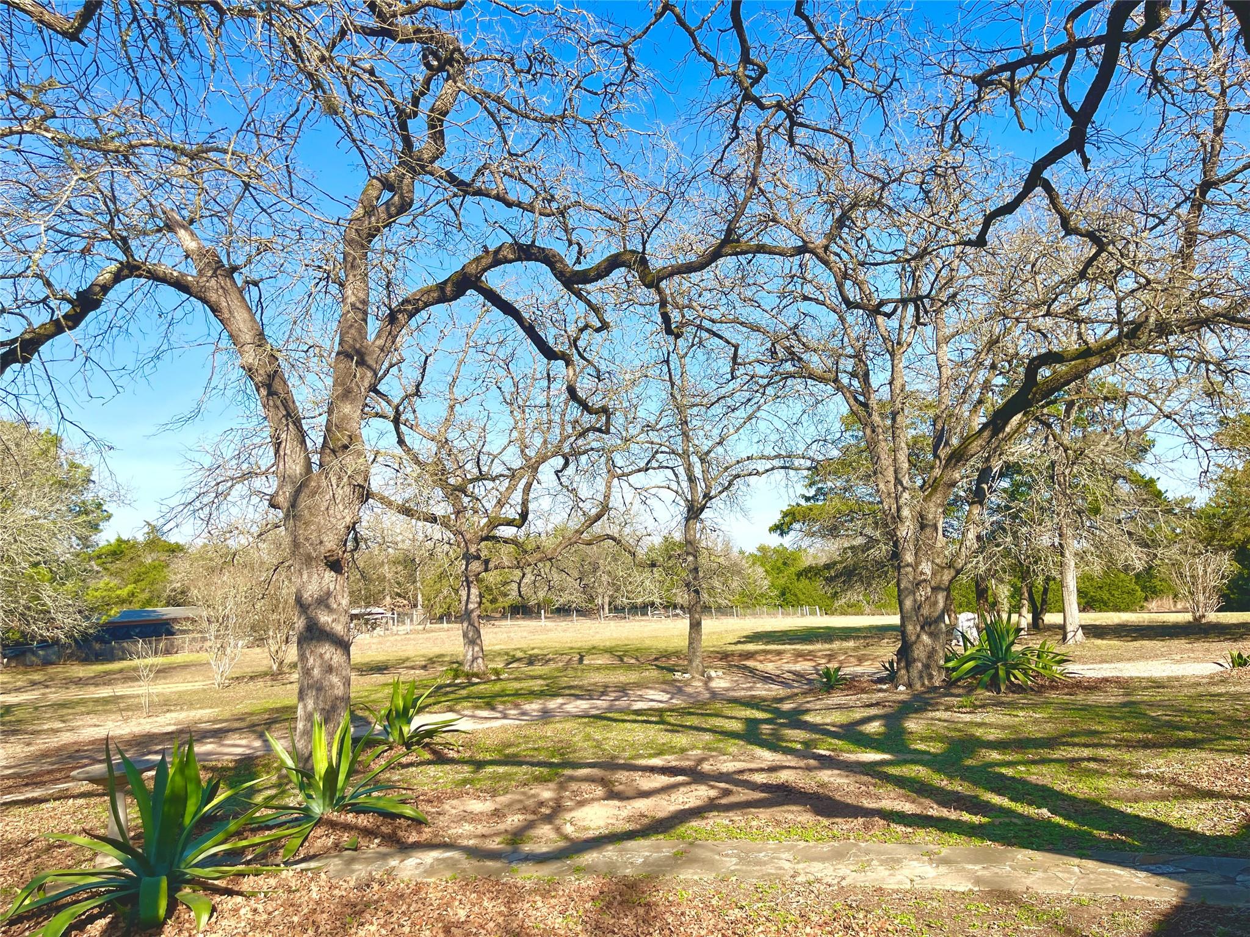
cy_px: 468
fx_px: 939
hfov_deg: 67.3
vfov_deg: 53.1
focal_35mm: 26
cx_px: 625
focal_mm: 5.1
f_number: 1.6
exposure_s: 1/2755
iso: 50
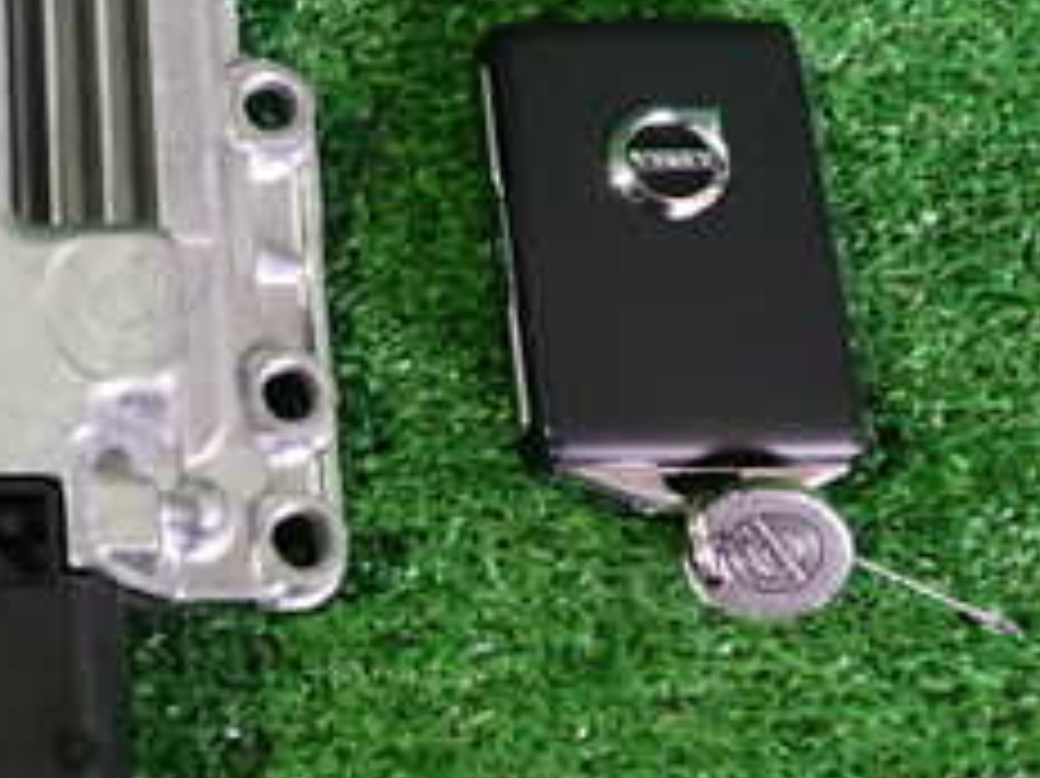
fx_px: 2342
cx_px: -225
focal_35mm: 78
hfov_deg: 22.9
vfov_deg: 18.7
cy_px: 171
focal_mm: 5.4
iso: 500
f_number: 2.3
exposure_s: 1/30
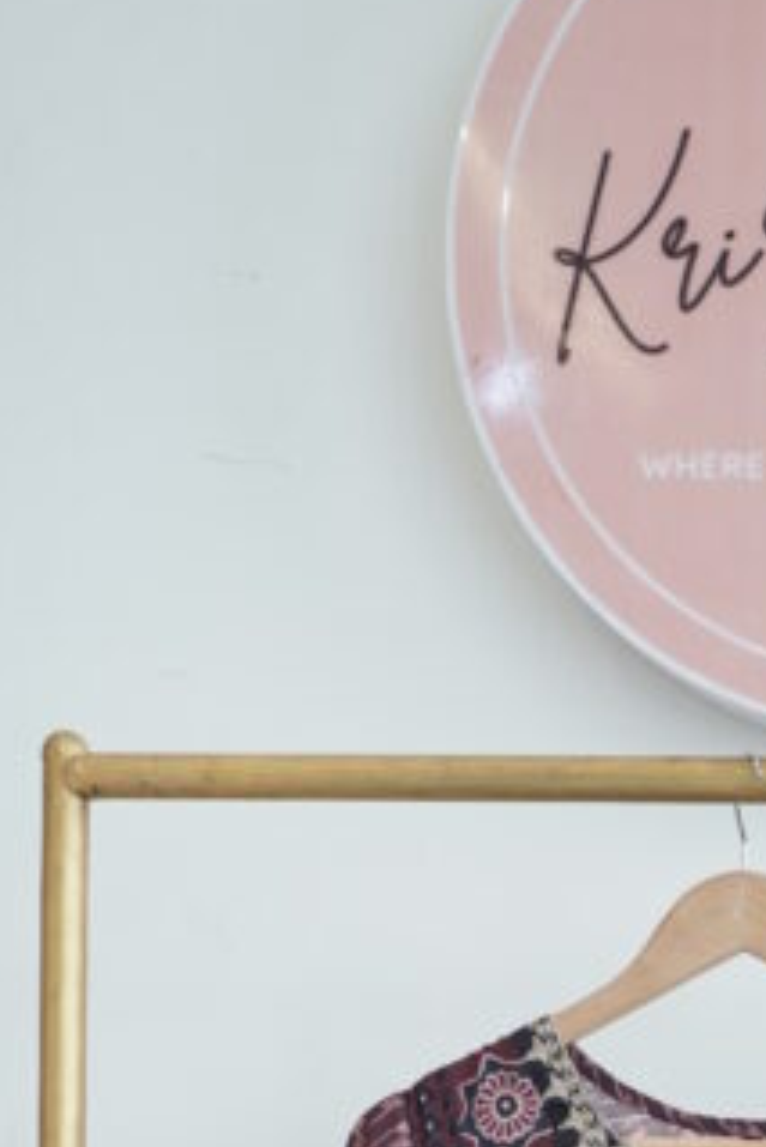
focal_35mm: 79
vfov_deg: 23.4
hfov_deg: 16.5
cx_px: 949
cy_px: 1392
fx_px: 2518
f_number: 4.5
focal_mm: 28
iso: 800
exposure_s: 1/125
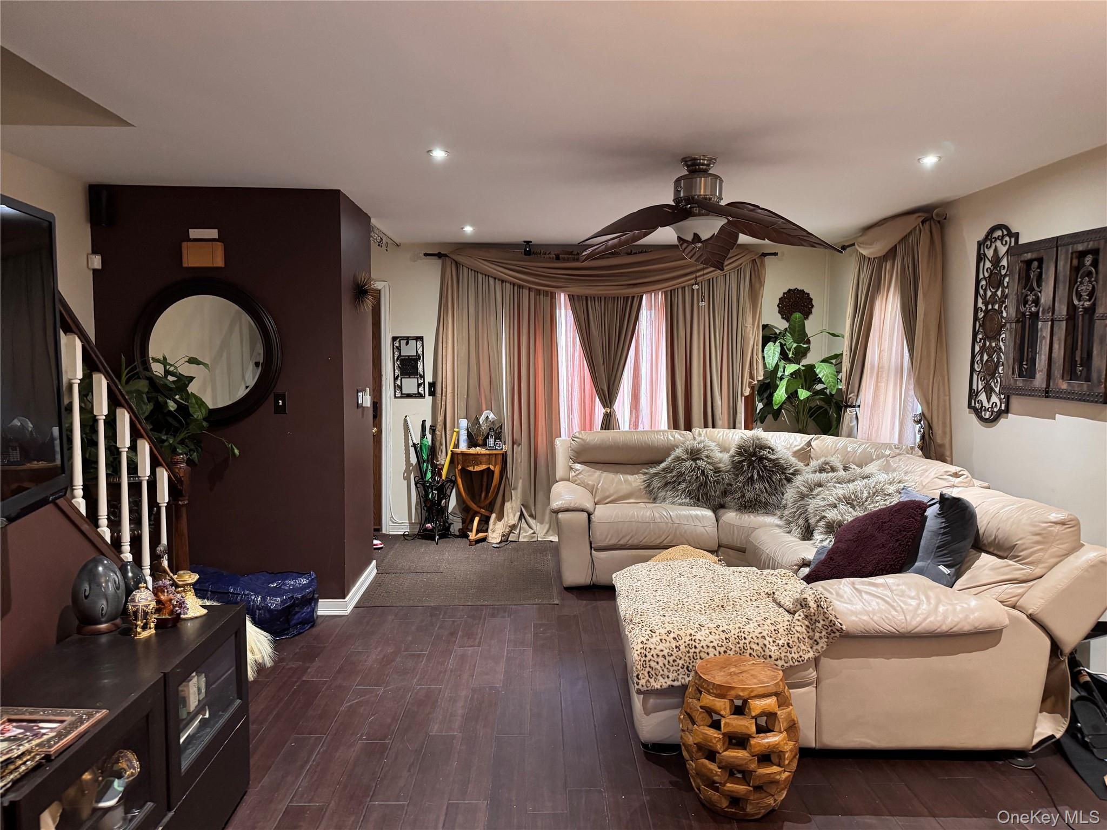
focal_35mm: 24
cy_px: 415
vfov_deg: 56.8
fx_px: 768
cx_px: 554
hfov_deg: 71.6
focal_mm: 6.76
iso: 640
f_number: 1.78
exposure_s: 1/40
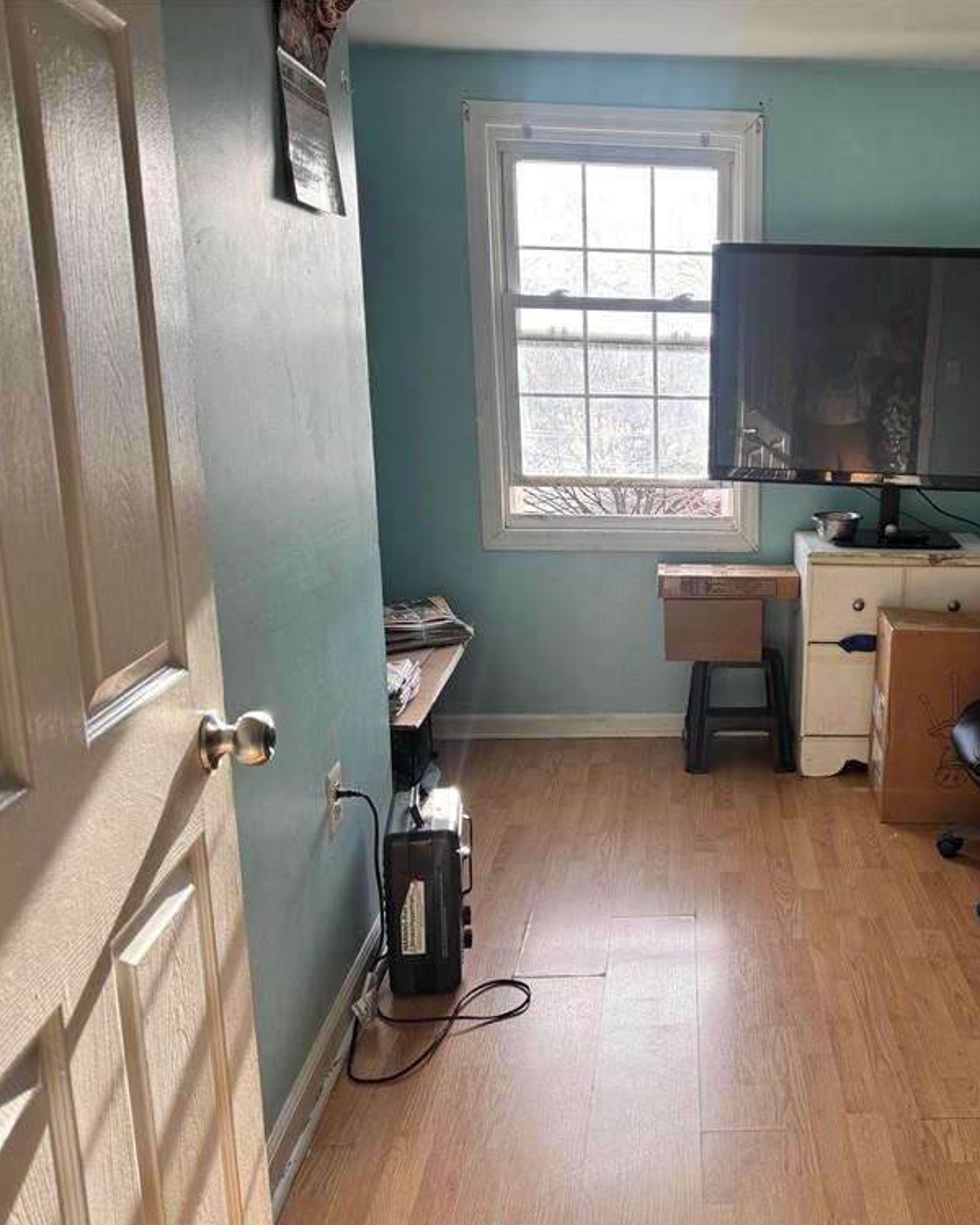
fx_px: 1160
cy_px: 624
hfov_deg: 43.8
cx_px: 773
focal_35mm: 32
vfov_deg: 55.7
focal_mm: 6.76
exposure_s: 1/218
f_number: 1.78
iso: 64
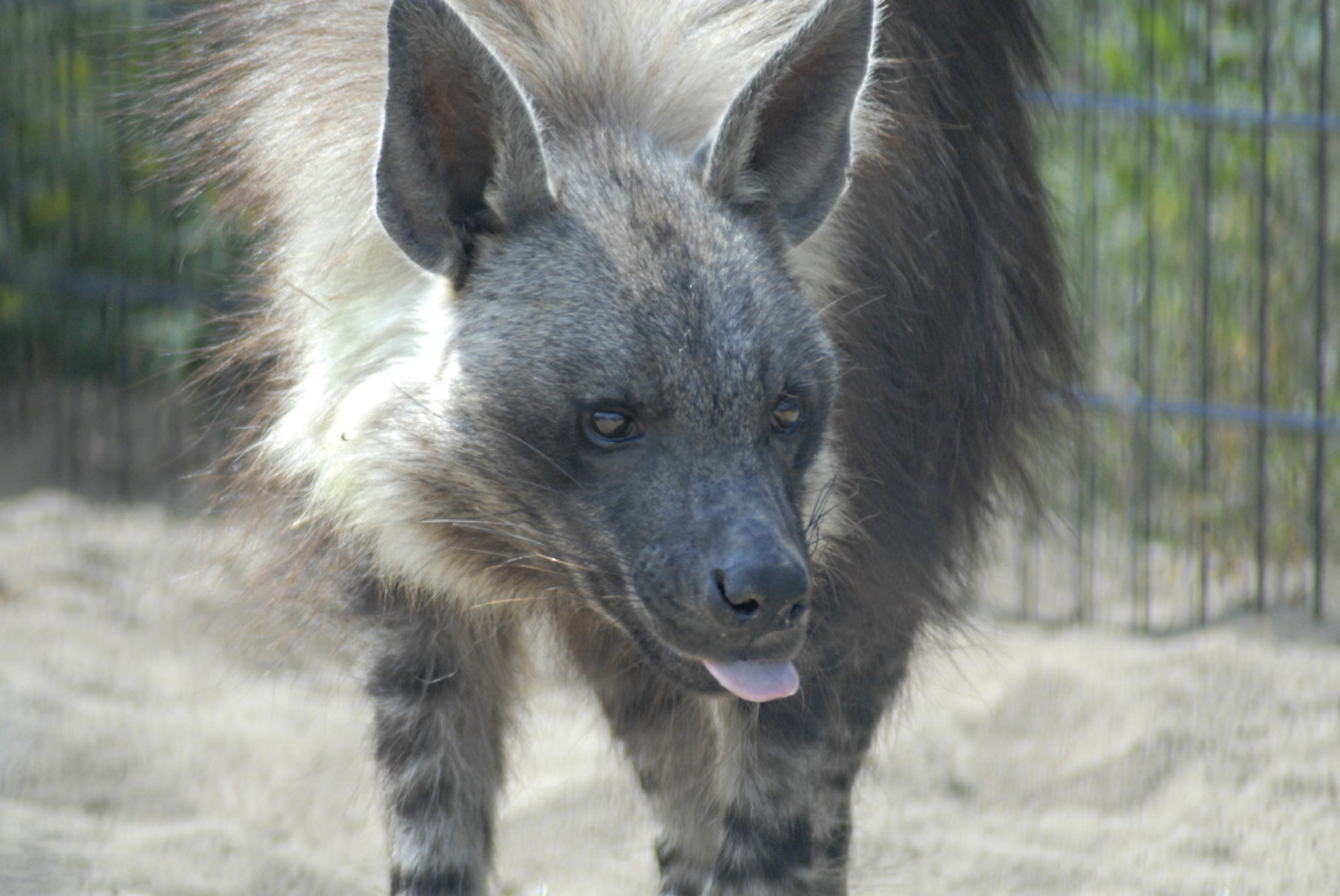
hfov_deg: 4.6
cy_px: 448
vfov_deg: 3.1
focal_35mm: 450
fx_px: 16767
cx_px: 670
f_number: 5.6
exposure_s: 1/800
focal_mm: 300
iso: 500
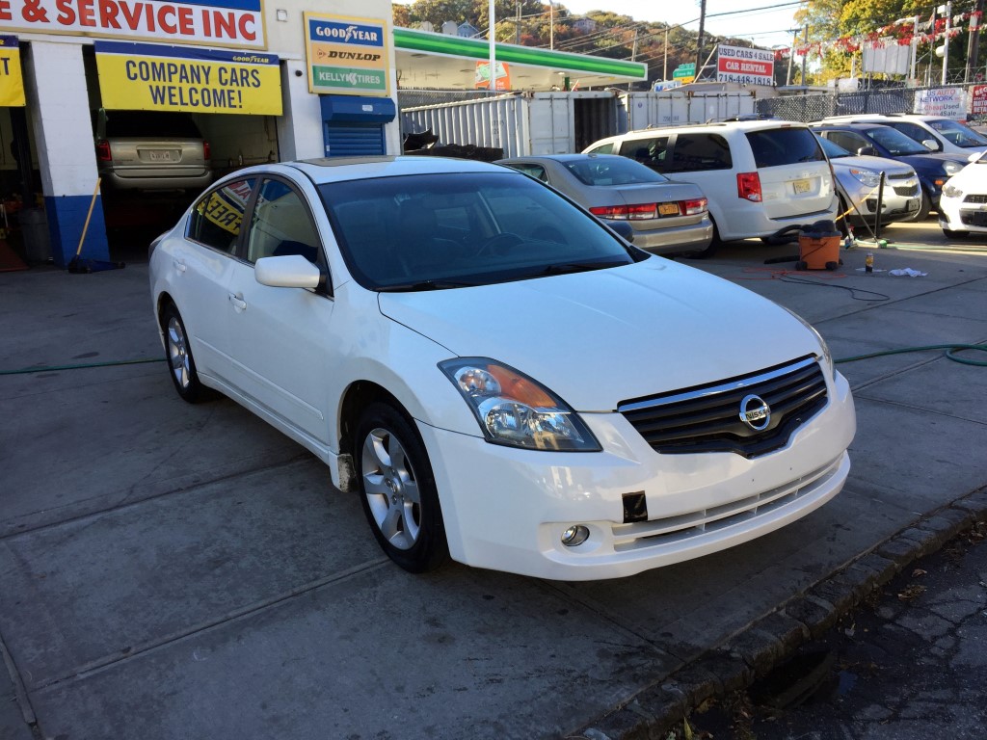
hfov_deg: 61.7
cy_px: 370
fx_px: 827
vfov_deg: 48.2
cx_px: 494
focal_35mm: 29
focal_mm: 4.15
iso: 32
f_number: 2.2
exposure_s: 1/439
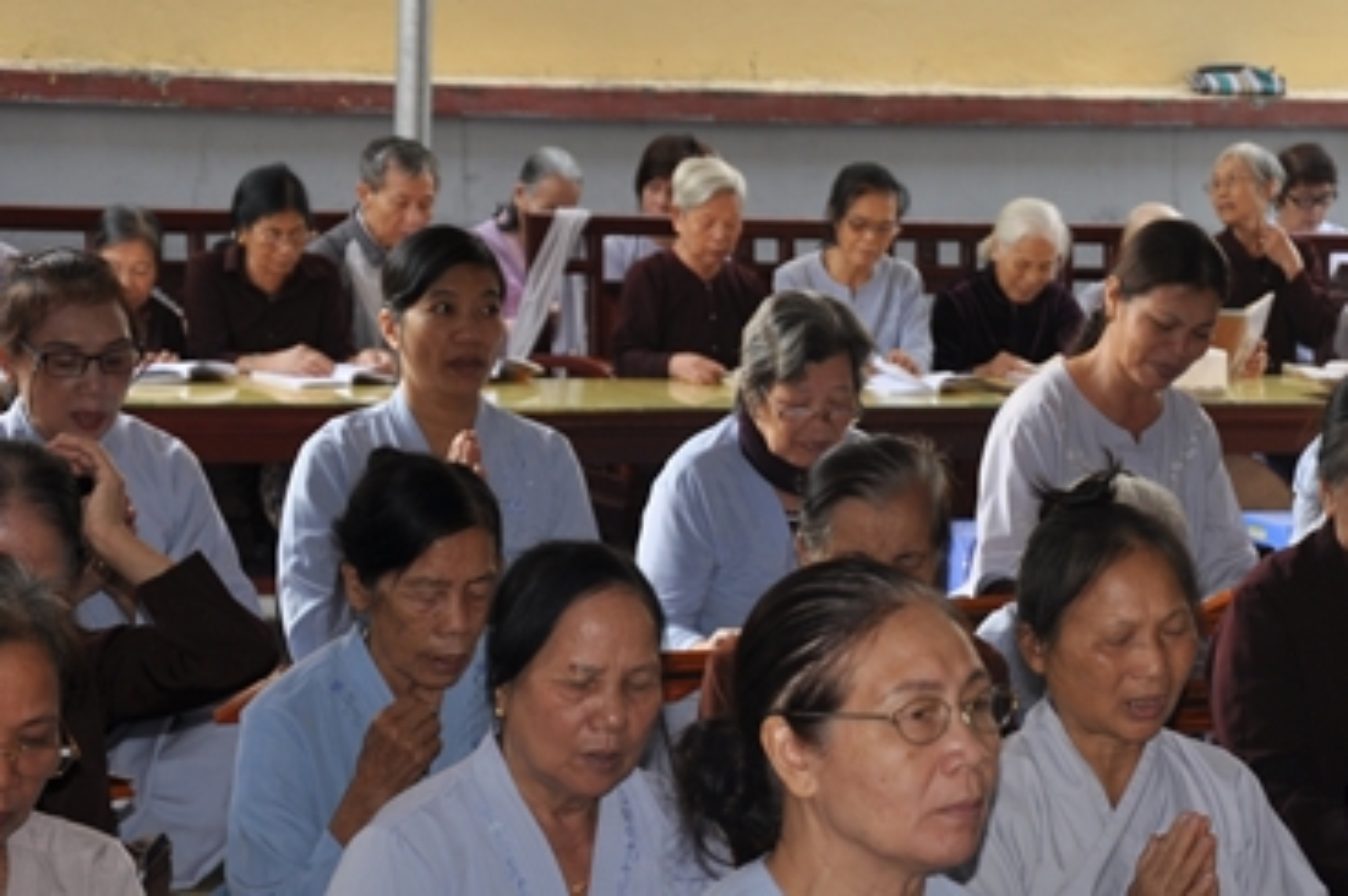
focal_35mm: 138
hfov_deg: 14.8
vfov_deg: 9.9
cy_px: 643
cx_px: 1050
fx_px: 5163
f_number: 5
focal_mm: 52
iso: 200
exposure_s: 1/60
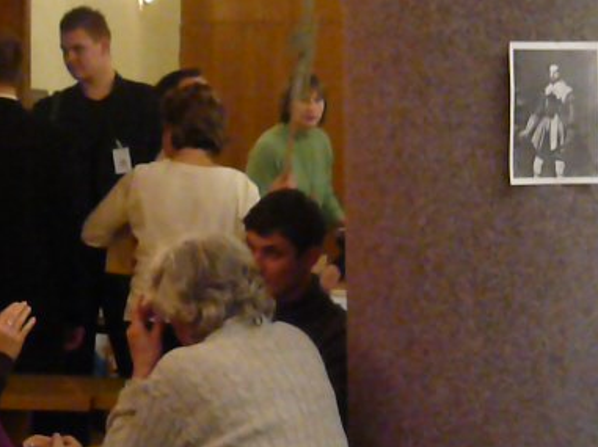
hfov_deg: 13.3
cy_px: 99
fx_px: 2554
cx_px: 148
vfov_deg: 10.0
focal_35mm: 148
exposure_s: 1/30
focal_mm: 14.5
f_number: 3.4
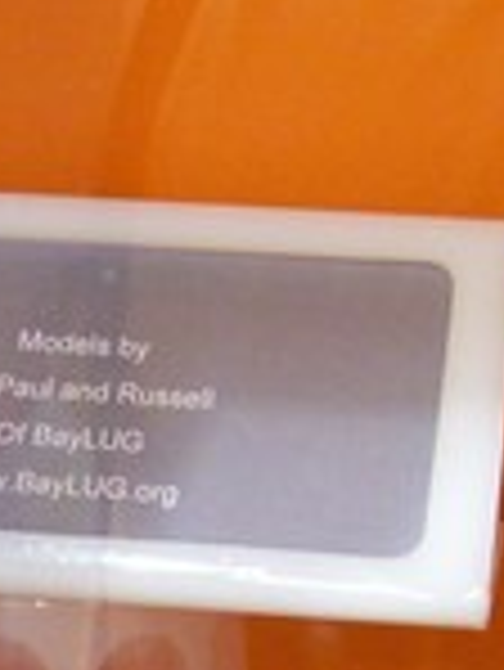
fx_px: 2830
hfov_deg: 10.1
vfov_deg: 13.4
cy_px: 630
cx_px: 72
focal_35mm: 146
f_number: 2.7
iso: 160
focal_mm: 5.6
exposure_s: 1/25
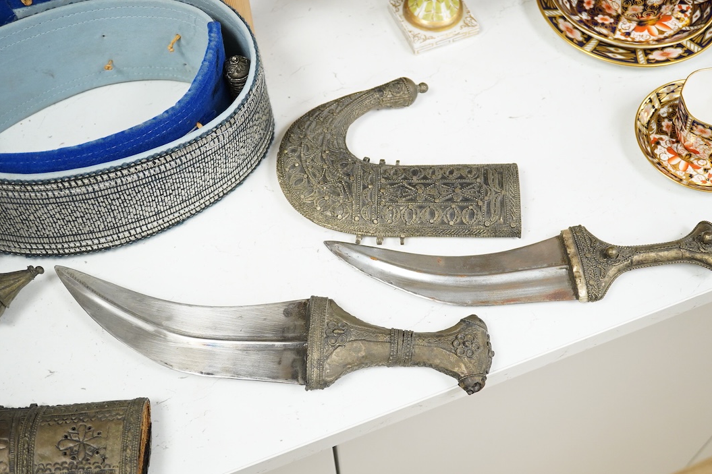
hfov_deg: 41.1
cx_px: 378
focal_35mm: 48
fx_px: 949
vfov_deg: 28.1
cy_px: 250
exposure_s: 1/200
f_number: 6.3
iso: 2500
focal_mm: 30
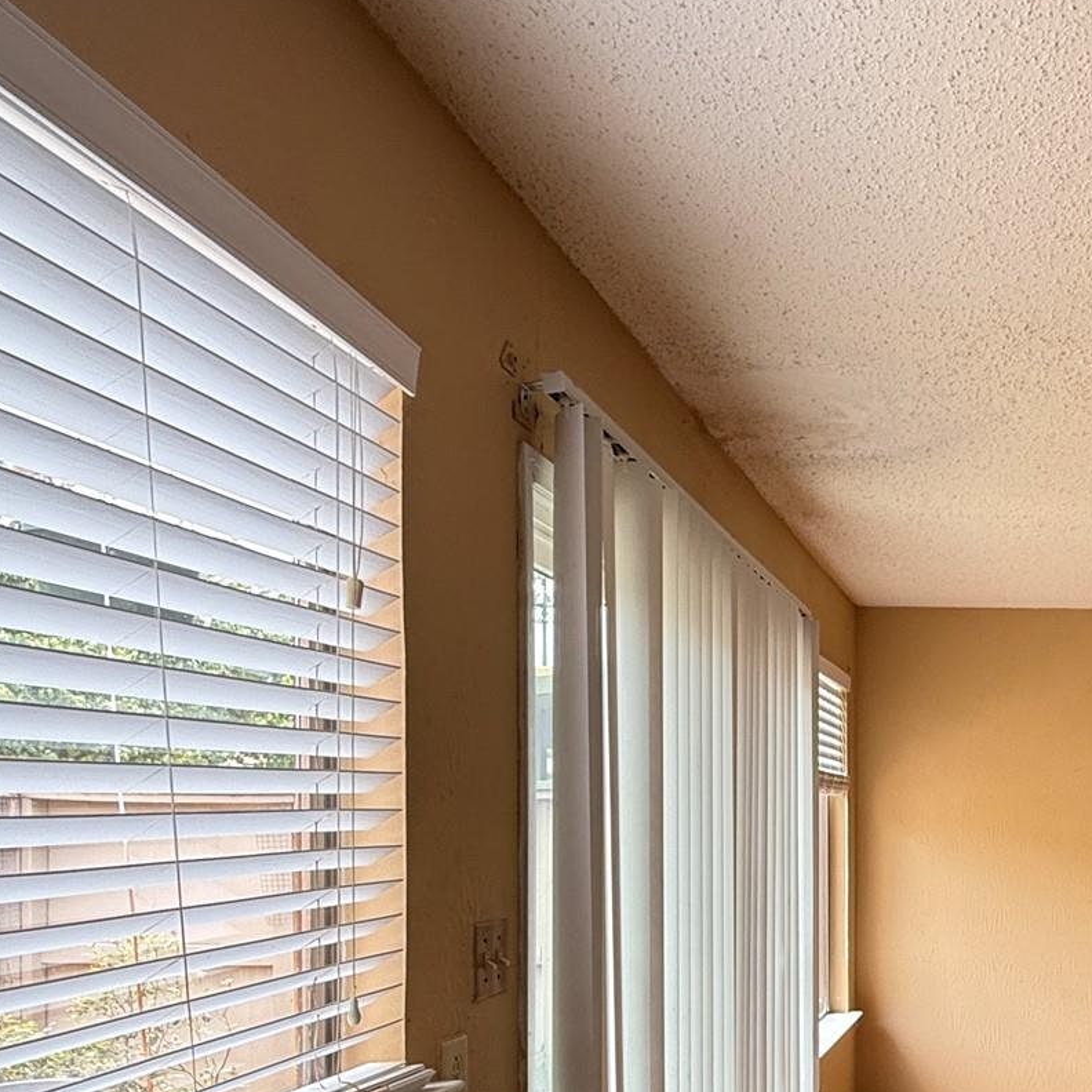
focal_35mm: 32
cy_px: 842
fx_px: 1142
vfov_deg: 48.7
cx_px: 1074
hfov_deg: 44.1
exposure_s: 1/99
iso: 100
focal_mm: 2.22
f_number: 2.2
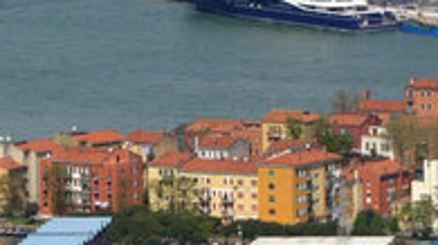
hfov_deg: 1.9
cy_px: -236
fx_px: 13498
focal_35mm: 1164
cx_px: 344
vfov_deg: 1.0
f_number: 9
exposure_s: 1/1250
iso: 400
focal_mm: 200
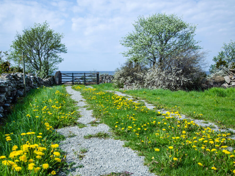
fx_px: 224
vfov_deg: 43.0
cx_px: 107
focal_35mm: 33
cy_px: 88
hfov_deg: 55.3
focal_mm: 20
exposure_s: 1/800
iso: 100
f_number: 4.5
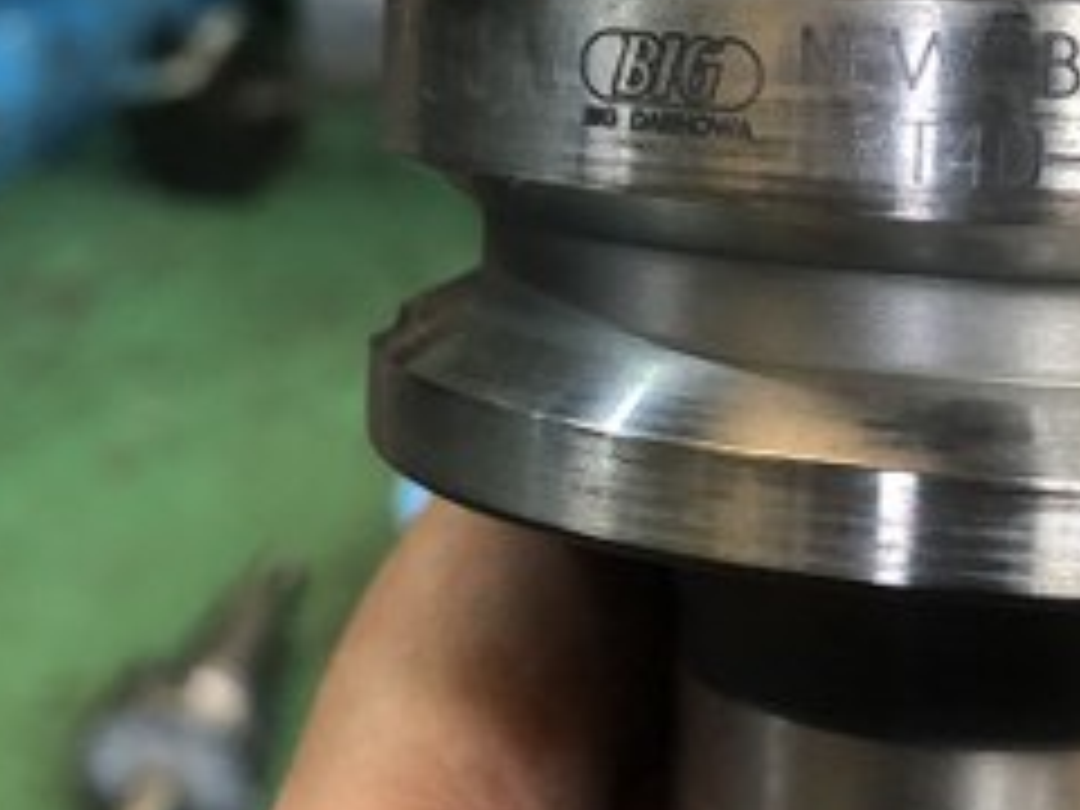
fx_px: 2184
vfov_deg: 20.8
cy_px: 158
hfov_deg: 27.7
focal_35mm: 70
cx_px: 670
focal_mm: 4
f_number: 1.8
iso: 100
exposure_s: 1/15
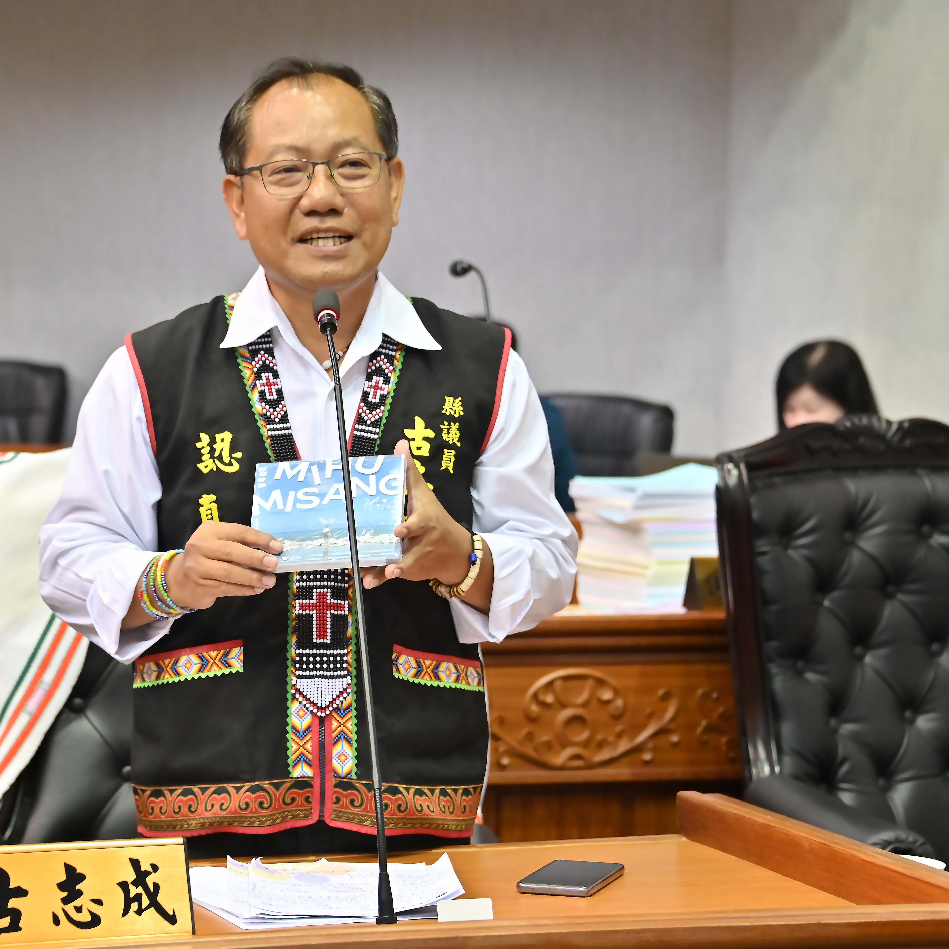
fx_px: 3753
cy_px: 492
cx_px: 325
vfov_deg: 14.4
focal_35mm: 121
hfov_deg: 14.4
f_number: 5.3
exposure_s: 1/100
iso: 1800
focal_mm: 90
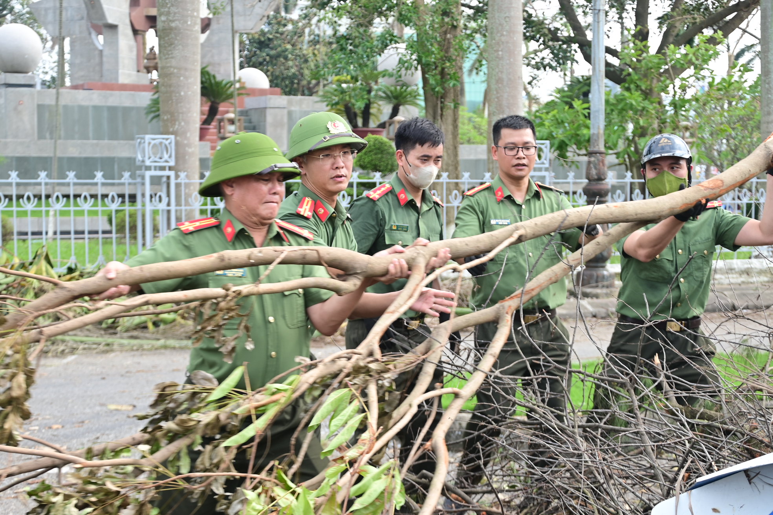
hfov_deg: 30.1
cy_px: 258
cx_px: 386
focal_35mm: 67
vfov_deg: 20.3
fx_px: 1439
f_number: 4.8
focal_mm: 45
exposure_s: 1/200
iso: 125
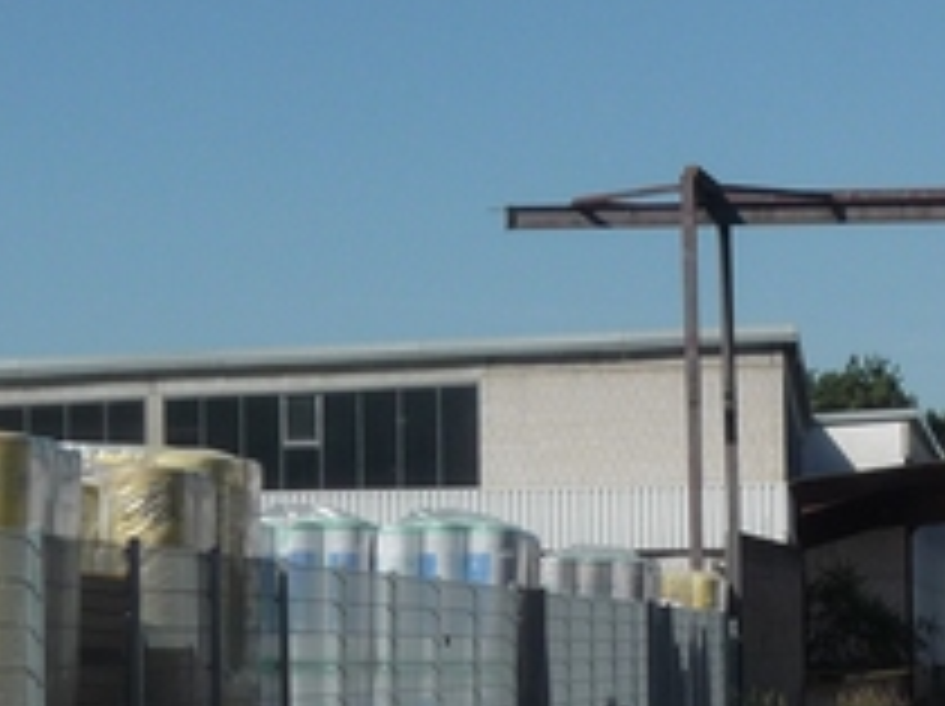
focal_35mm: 197
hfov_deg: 10.0
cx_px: 904
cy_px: 715
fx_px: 5372
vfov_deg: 7.5
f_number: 5.6
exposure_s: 1/800
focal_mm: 10.9
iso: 100
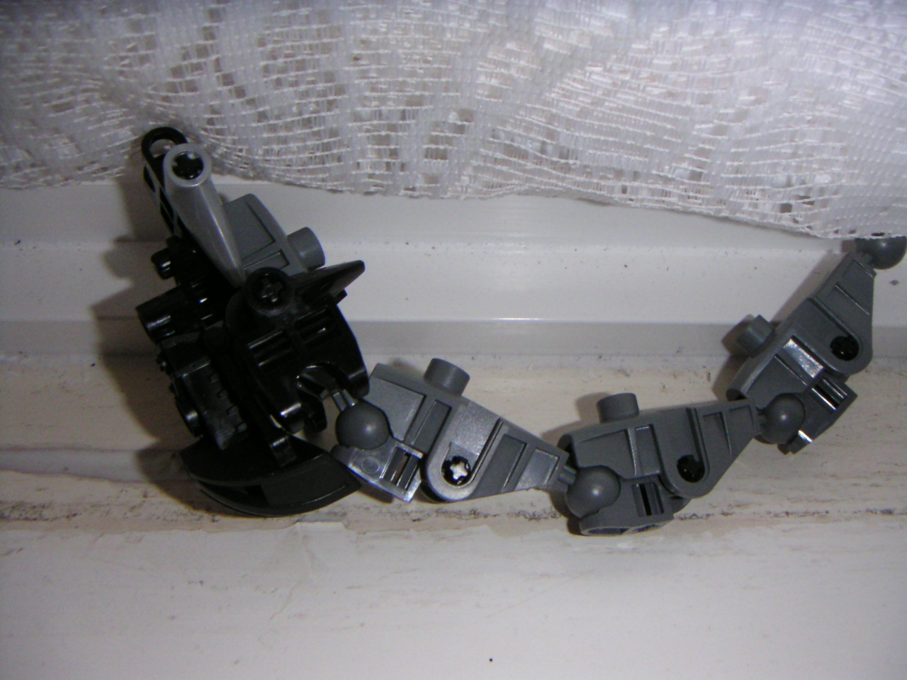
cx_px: 454
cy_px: 340
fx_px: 969
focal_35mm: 37
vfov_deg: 38.7
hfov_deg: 50.1
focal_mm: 4.8
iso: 200
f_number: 6.7
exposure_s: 1/45
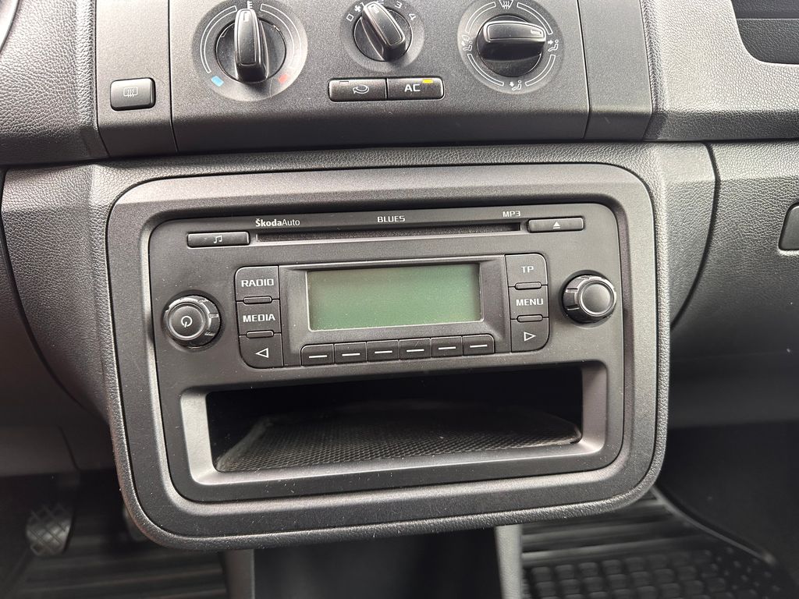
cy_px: 300
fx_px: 554
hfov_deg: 71.6
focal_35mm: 24
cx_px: 400
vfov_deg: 56.8
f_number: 1.78
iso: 250
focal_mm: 6.86
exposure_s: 1/75
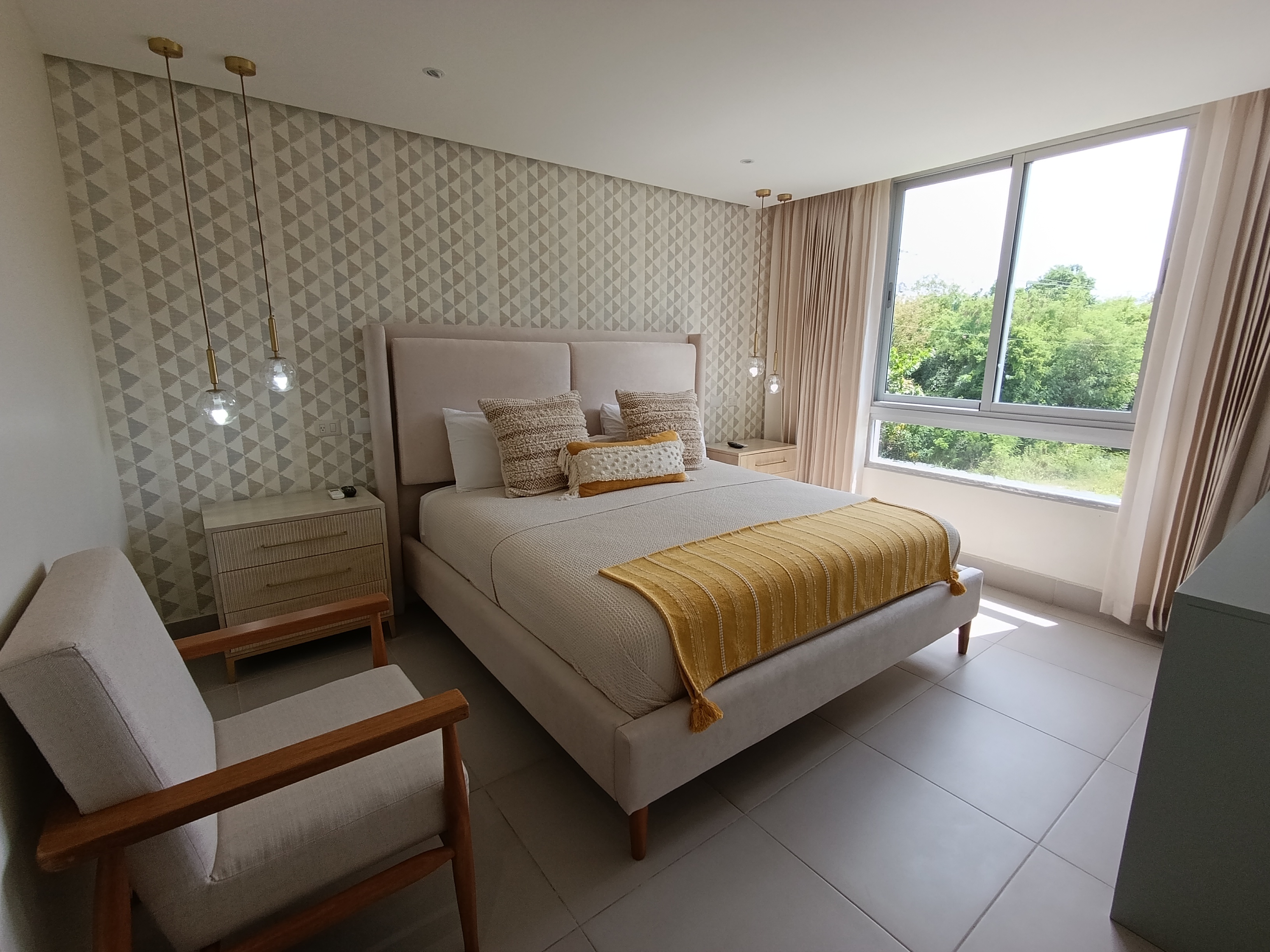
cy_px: 476
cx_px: 635
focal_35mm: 16
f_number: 2.2
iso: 50
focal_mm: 1.65
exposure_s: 1/124
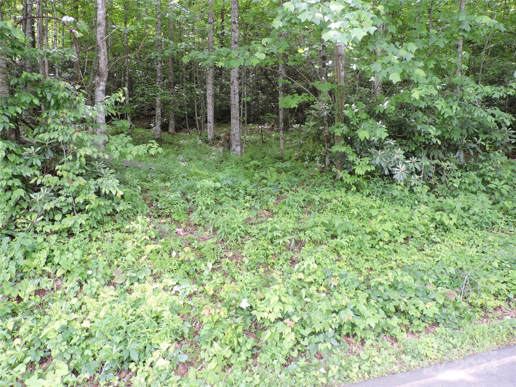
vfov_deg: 56.8
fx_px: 358
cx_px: 258
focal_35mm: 24
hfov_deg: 71.6
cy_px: 194
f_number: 3
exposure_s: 1/40
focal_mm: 4.3
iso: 100
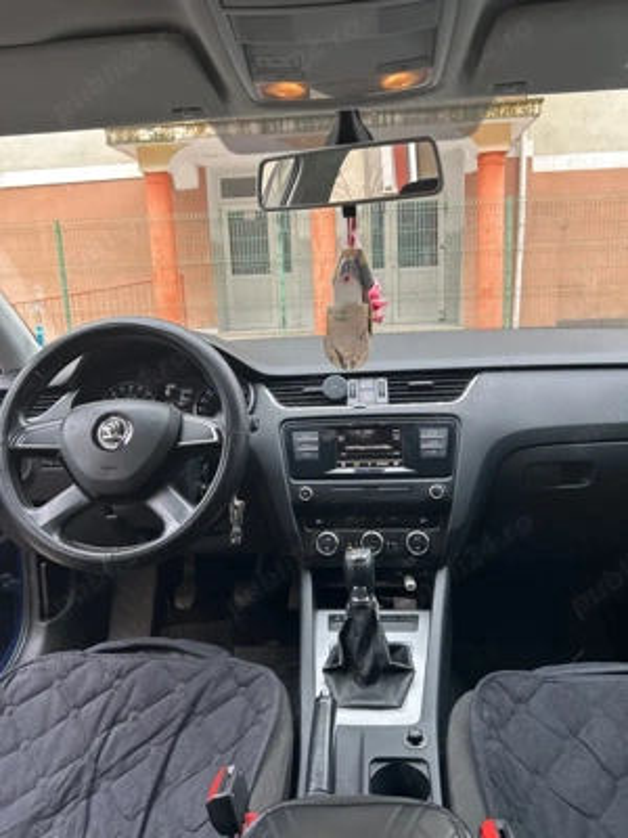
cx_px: 314
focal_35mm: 26
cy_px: 419
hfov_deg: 53.1
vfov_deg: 67.3
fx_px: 629
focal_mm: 5.7
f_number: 1.5
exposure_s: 1/121
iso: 40
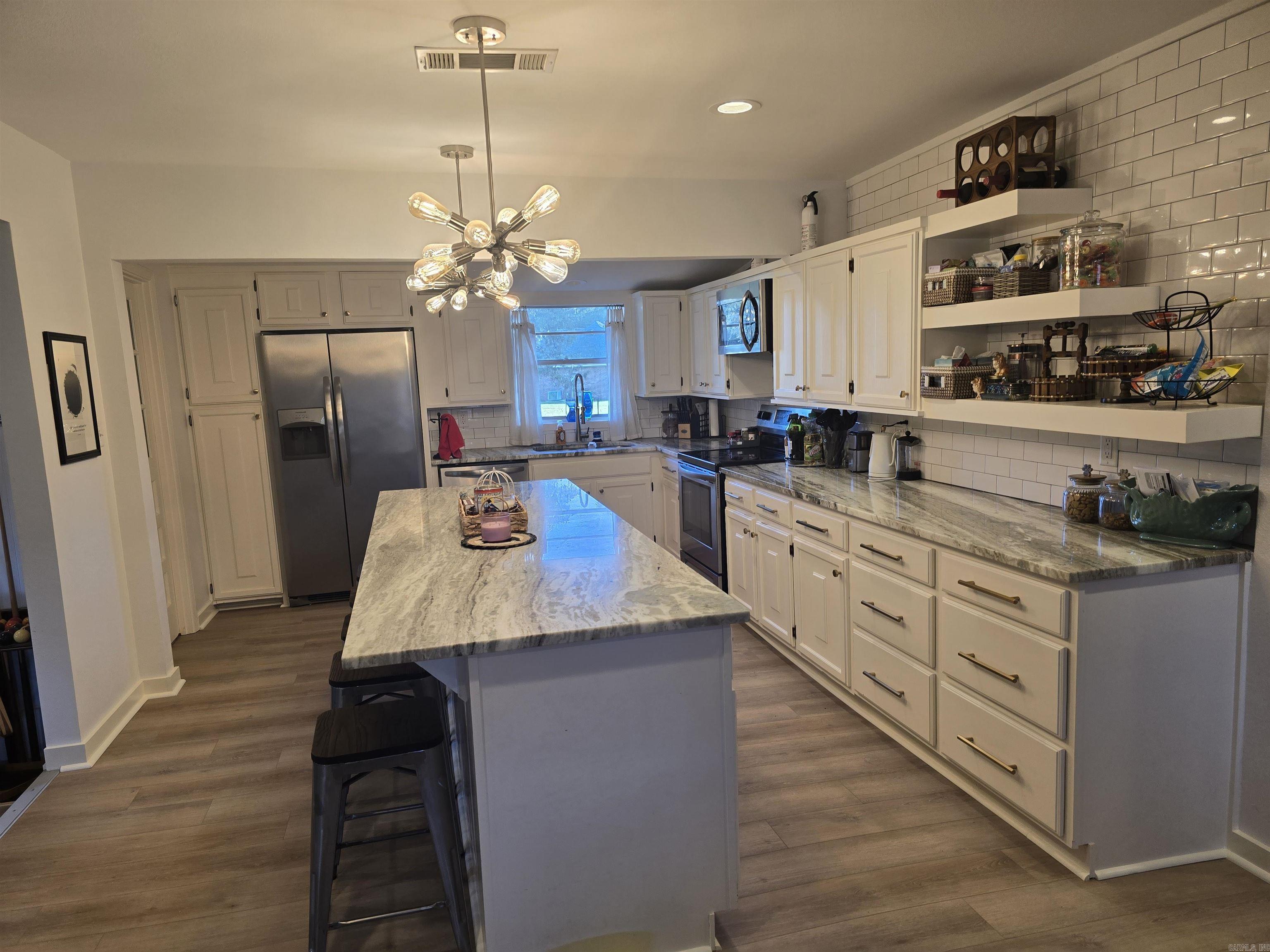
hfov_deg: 73.9
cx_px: 635
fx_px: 844
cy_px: 476
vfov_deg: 58.9
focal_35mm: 23
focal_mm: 6.3
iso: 64
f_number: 1.7
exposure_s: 1/120
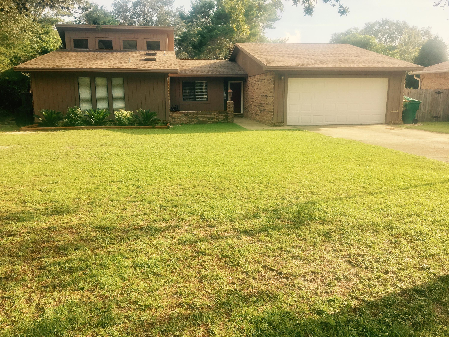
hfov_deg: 61.7
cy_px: 168
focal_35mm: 29
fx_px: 376
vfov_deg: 48.2
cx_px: 224
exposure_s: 1/379
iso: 25
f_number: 2.2
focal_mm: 4.15
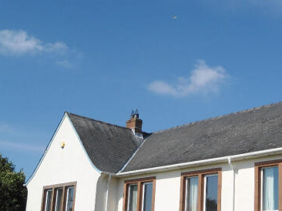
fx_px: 480
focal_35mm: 59
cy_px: 145
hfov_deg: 32.1
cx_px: 215
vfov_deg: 24.6
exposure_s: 1/200
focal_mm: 6.7
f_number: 9.2
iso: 80
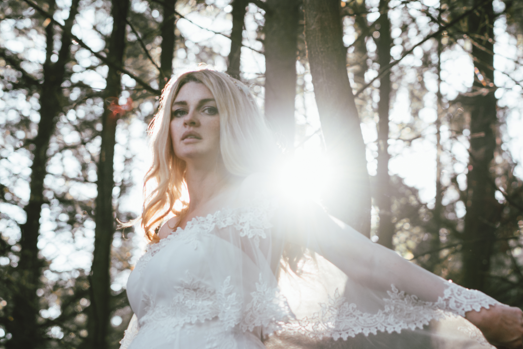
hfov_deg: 16.1
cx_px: 213
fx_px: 1845
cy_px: 152
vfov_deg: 10.8
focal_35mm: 127
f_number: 2.5
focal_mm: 55
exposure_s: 1/320
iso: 250
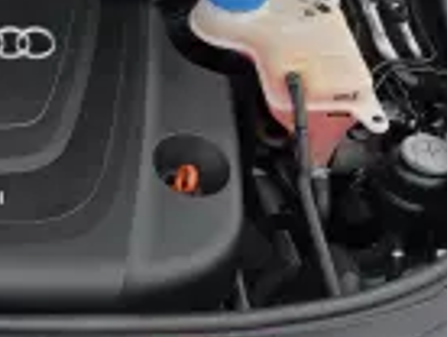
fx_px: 776
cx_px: 36
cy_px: 162
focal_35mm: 60
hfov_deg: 30.6
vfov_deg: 24.5
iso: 50
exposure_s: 1/180
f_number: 1.7
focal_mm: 6.25
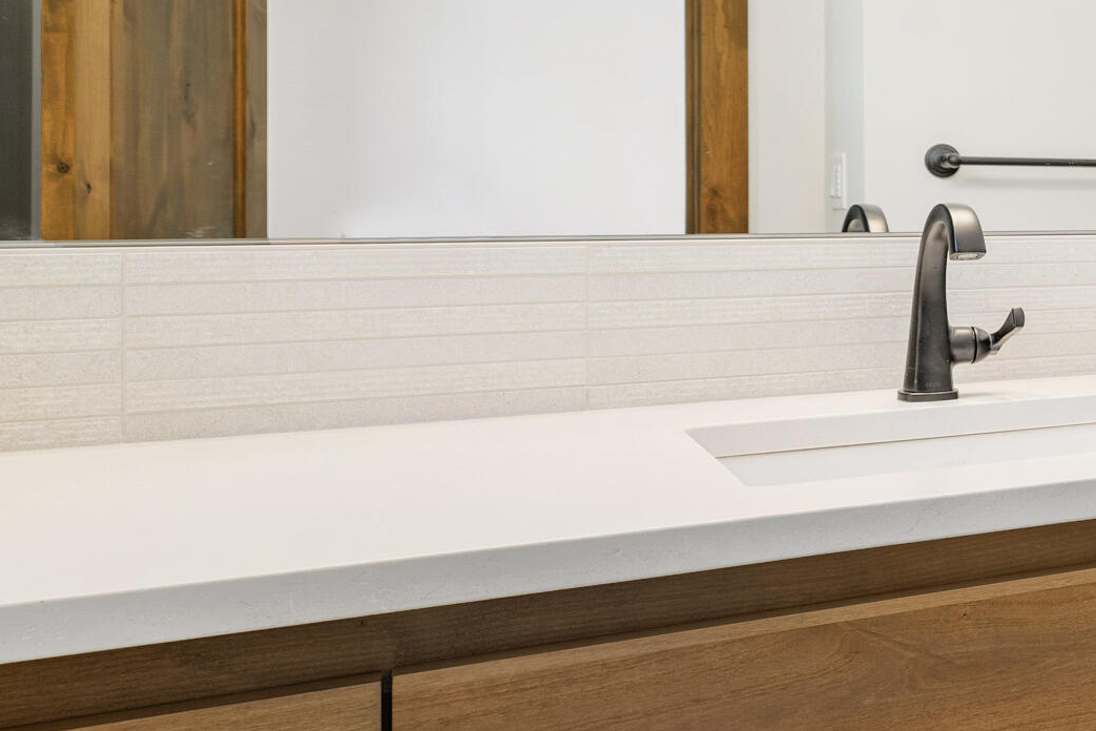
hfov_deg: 30.7
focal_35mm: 46
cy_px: 280
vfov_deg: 29.2
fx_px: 1401
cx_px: 1510
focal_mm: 16
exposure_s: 1/8
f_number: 7.1
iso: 100
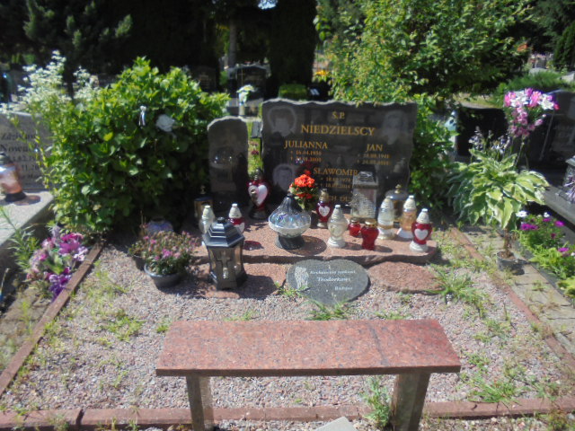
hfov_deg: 67.3
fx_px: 432
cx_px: 288
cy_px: 216
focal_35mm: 26
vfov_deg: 53.1
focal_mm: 4.6
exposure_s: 1/640
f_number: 3.5
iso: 100
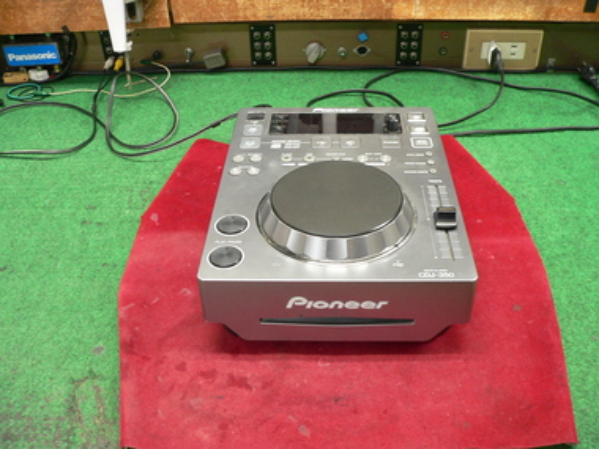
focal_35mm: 36
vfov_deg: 39.7
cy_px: 224
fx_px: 623
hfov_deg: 51.4
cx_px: 300
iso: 200
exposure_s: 1/10
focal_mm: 6
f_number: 2.8
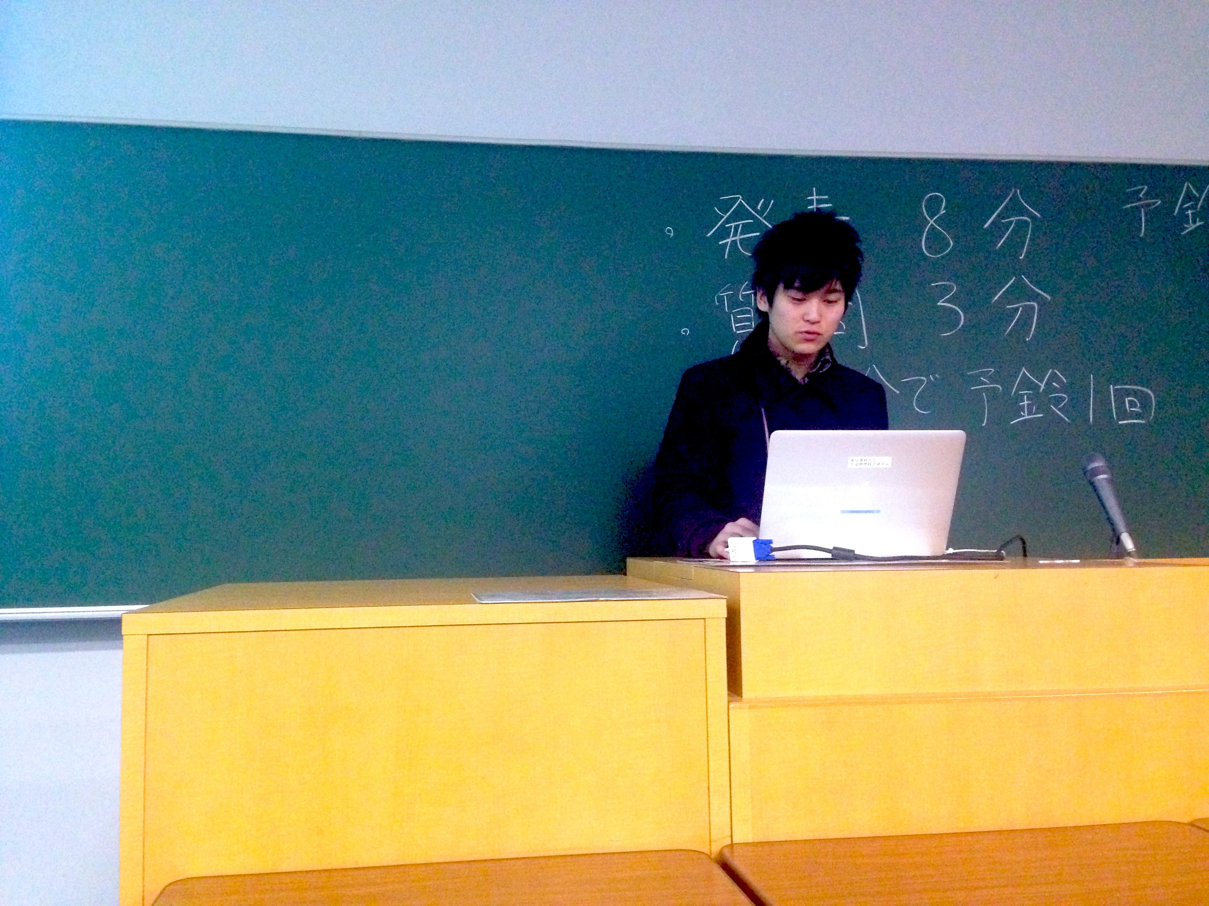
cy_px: 453
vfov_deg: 42.9
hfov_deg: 55.4
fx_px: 1153
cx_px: 604
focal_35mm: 33
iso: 800
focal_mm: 4.12
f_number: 2.4
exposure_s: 1/15
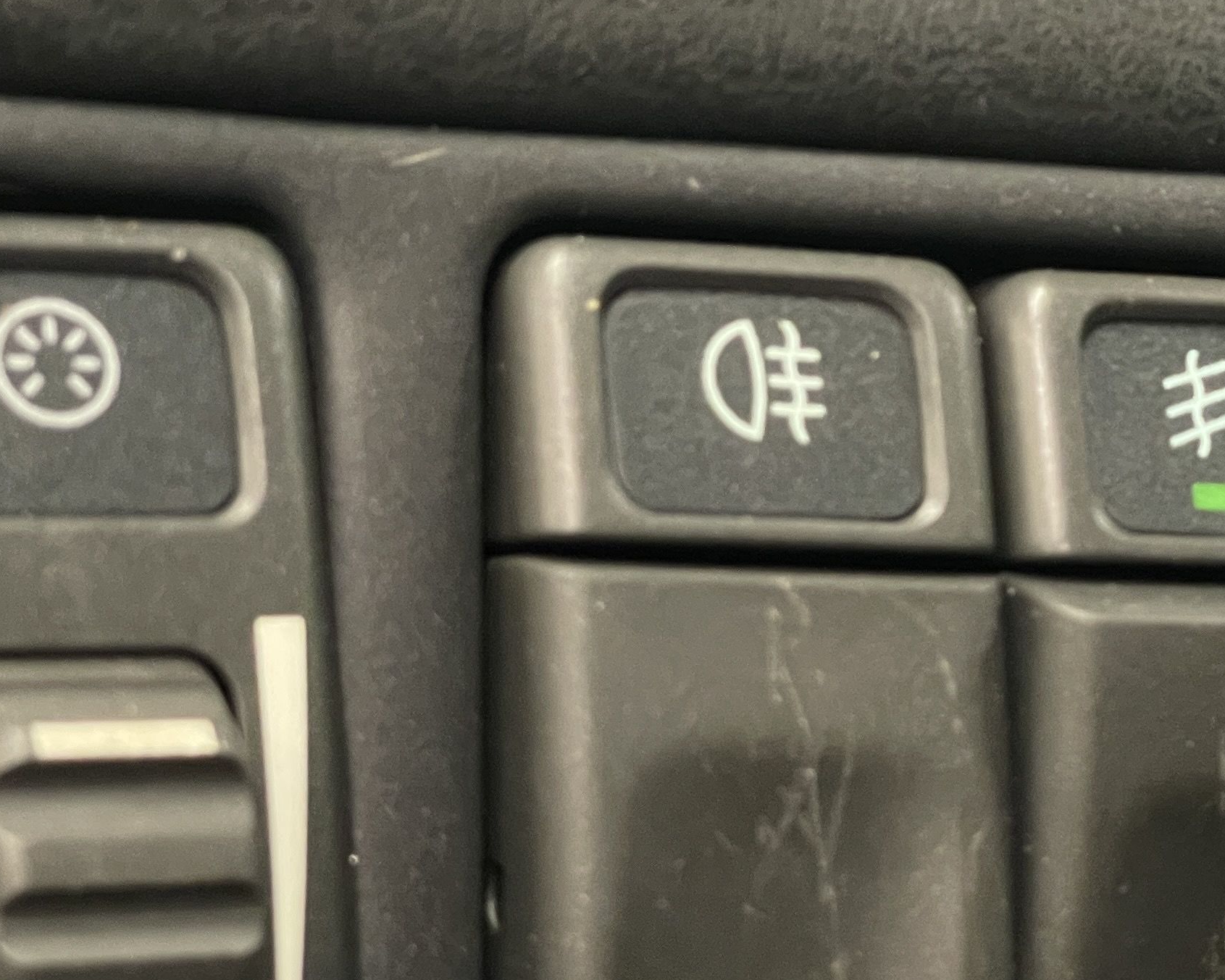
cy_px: 740
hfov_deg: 15.8
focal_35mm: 121
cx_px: 981
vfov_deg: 12.7
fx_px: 4387
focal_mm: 6
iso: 500
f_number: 2
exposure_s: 1/50
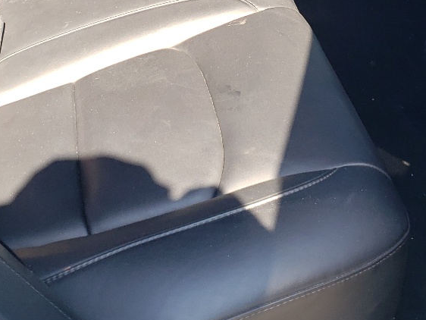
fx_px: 911
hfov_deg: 26.3
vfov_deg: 19.1
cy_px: -33
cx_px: 240
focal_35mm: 74
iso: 50
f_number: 1.5
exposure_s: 1/196
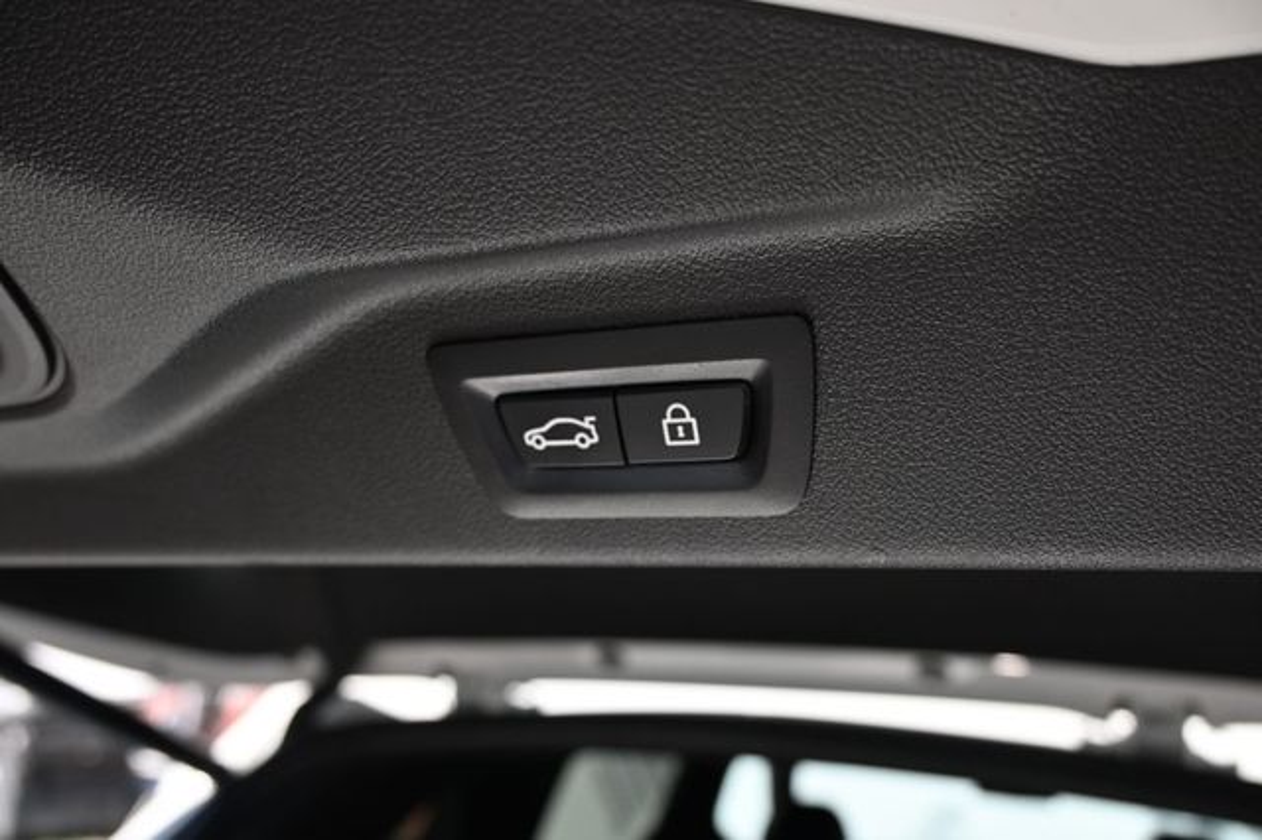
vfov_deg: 42.6
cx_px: 631
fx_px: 1077
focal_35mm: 31
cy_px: 420
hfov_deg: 60.7
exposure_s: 1/250
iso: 200
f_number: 4.5
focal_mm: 20.5
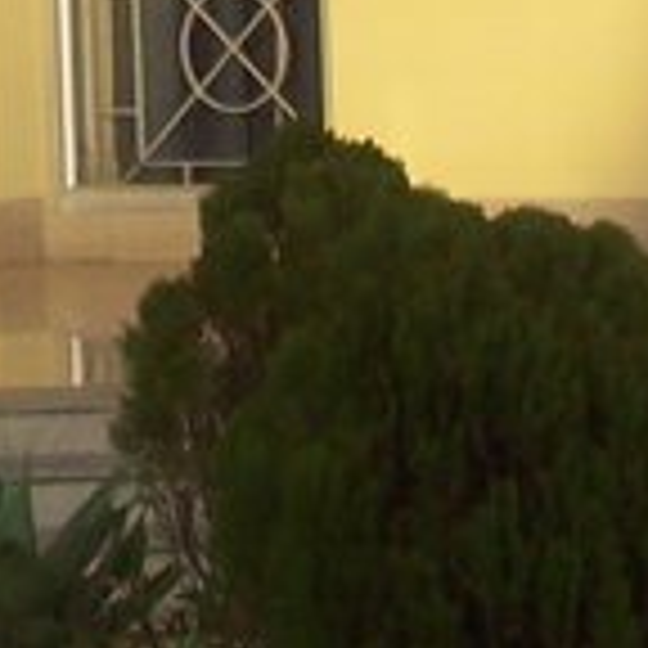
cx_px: -486
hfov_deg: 3.9
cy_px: -1026
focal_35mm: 441
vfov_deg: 3.9
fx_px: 9340
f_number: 3.8
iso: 80
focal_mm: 11.6
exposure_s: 1/439
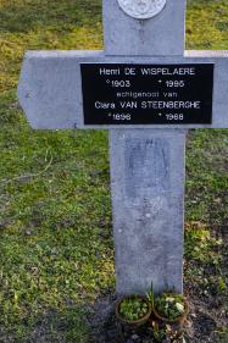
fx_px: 637
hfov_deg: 20.2
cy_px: 187
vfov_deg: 30.1
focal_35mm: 67
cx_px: 160
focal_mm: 31.5
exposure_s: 1/150
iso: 200
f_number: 4
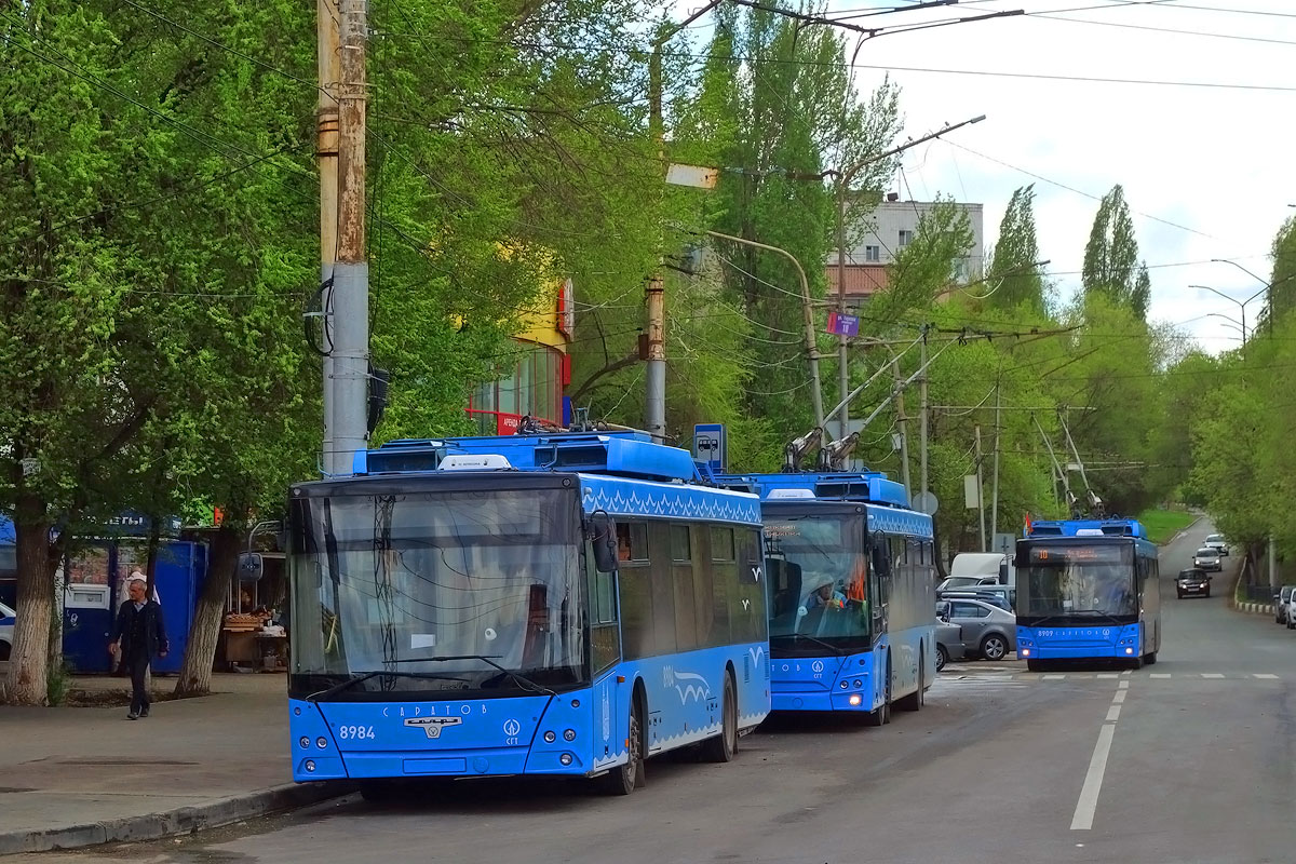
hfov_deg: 21.9
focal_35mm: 93
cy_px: 432
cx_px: 648
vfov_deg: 14.7
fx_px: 3348
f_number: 4.9
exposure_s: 1/500
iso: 125
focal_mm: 34.59
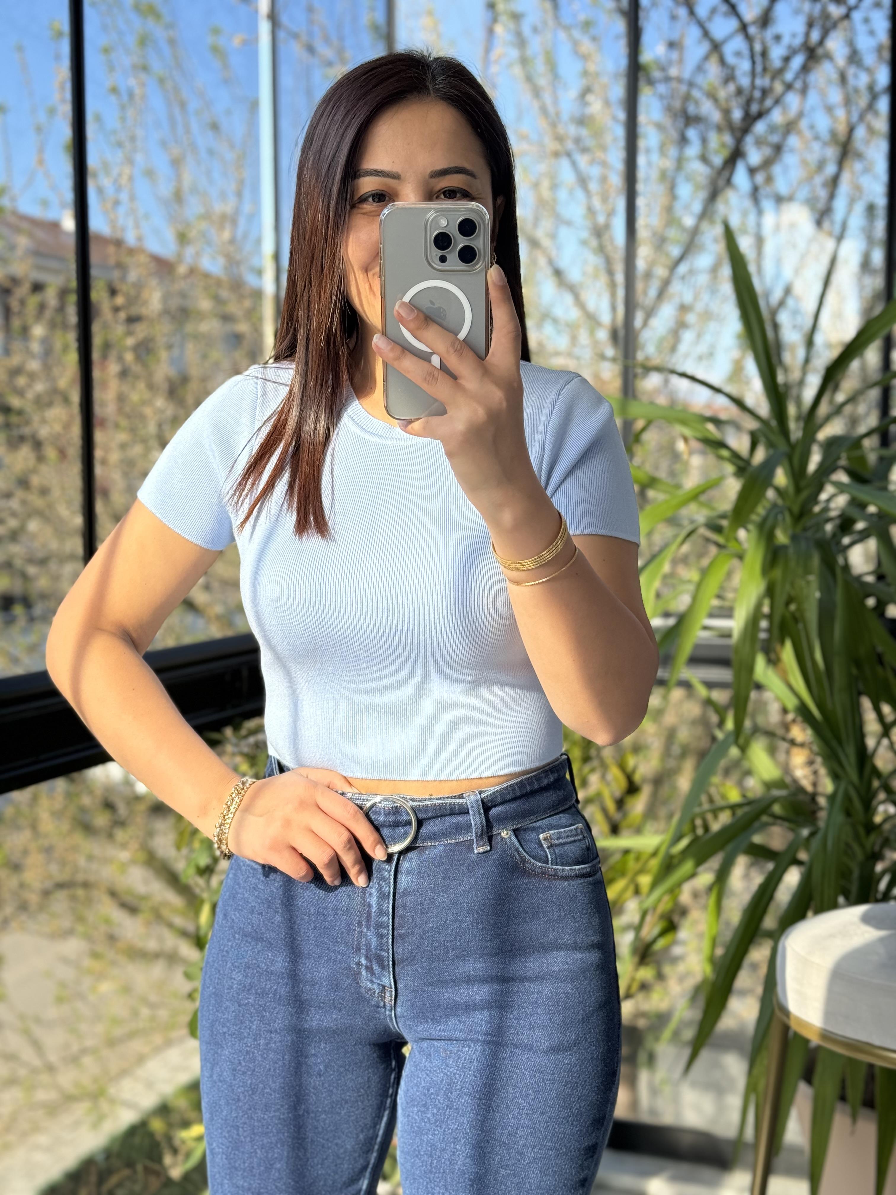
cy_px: 598
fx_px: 1657
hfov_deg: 30.3
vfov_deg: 39.7
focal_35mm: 48
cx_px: 448
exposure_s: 1/481
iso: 64
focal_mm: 6.86
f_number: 1.78
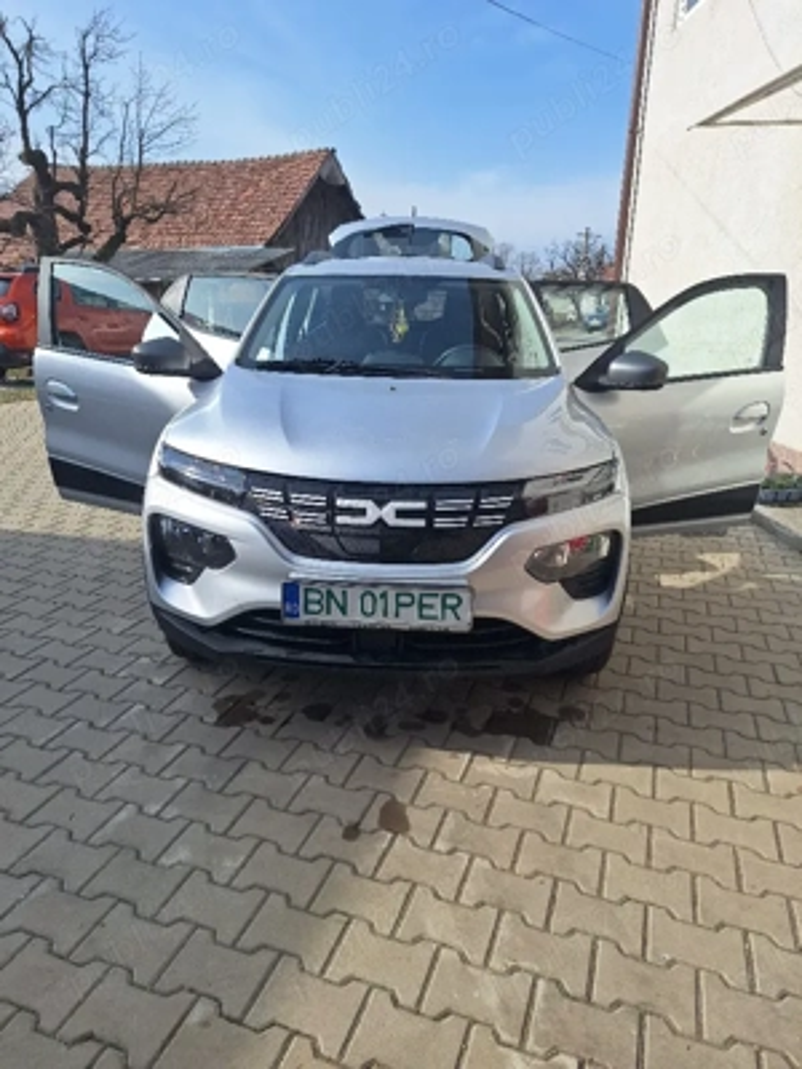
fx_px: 710
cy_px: 534
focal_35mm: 23
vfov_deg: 73.9
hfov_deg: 58.9
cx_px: 401
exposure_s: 1/3333
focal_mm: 5.54
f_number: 1.8
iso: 40
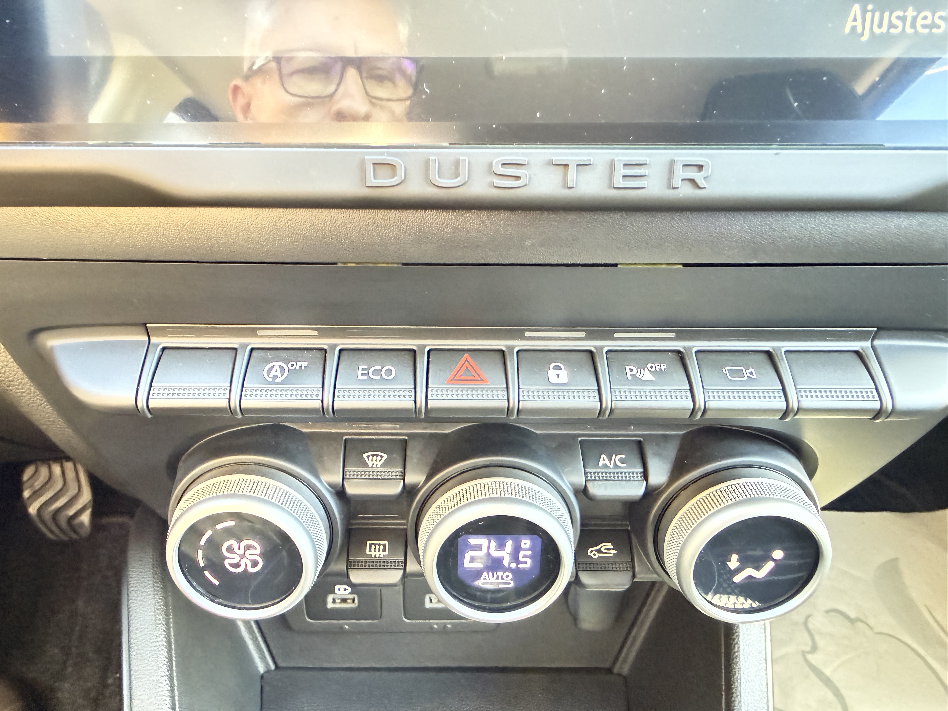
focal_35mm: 24
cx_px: 474
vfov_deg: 56.8
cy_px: 356
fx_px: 657
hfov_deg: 71.6
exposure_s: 1/29
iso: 2000
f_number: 2.2
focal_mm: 2.22
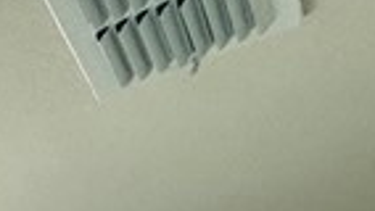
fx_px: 1094
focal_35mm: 110
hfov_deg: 12.7
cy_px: 955
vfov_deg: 6.9
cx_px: -626
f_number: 2.2
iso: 64
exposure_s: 1/226
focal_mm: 2.22
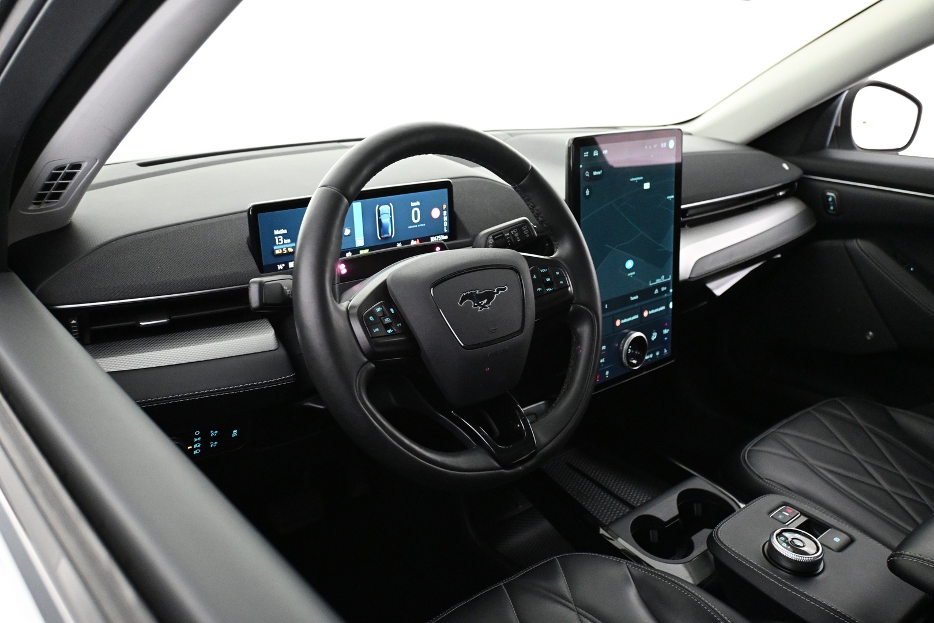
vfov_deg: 43.6
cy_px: 312
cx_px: 467
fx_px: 778
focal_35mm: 30
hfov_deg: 61.9
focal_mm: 20
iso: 4000
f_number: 3.8
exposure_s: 1/50
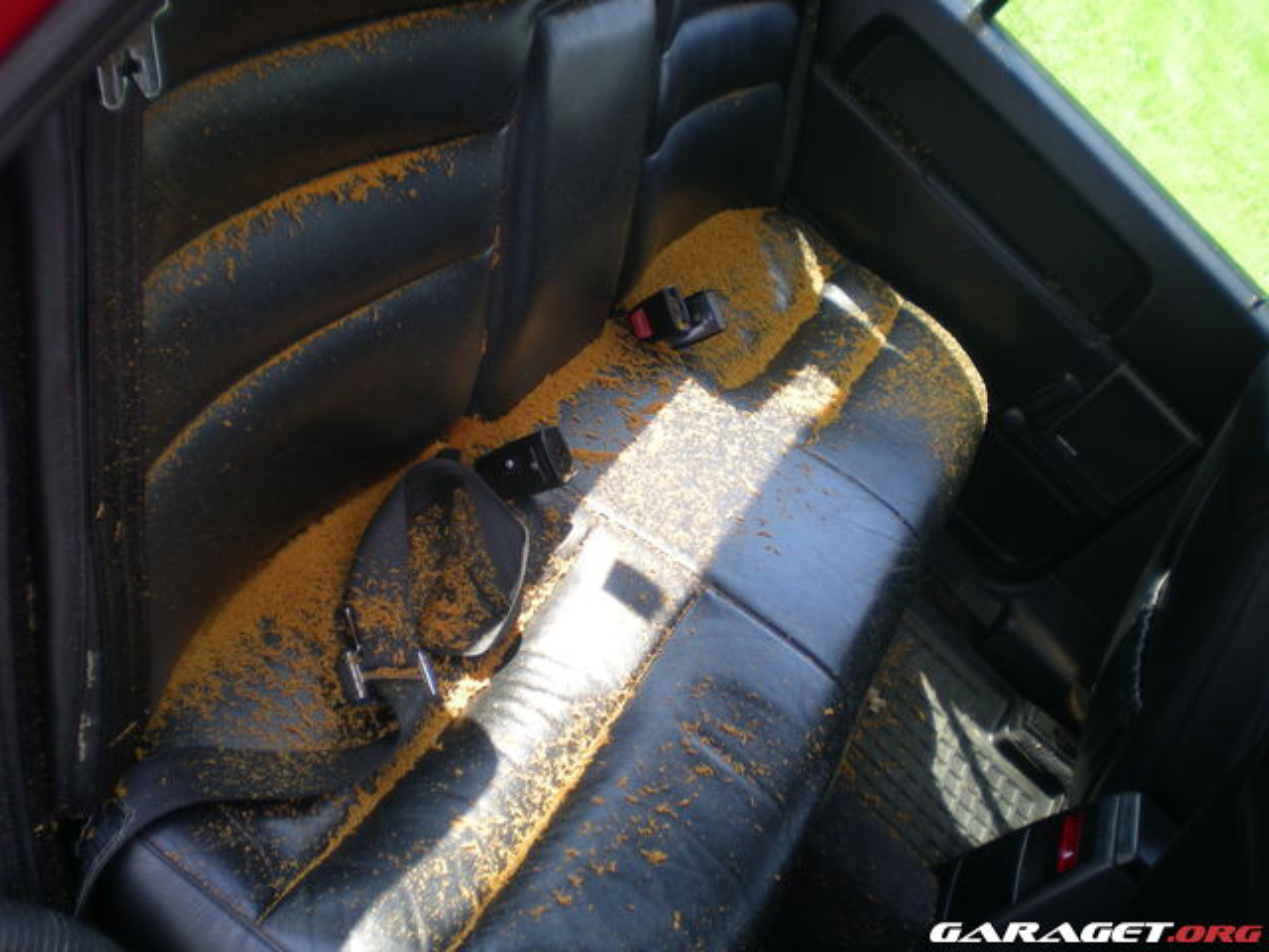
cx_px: 634
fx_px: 1393
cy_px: 476
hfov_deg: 49.0
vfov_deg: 37.7
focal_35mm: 38
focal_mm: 6.3
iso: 50
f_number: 3.1
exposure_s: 1/80.6
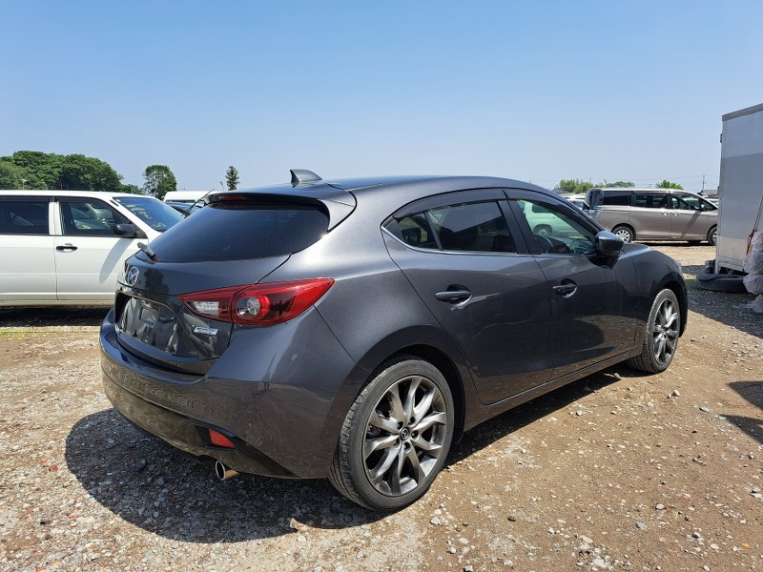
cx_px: 382
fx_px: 529
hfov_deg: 71.6
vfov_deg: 56.8
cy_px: 286
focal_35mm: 24
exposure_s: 1/917
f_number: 1.8
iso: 50
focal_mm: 5.23
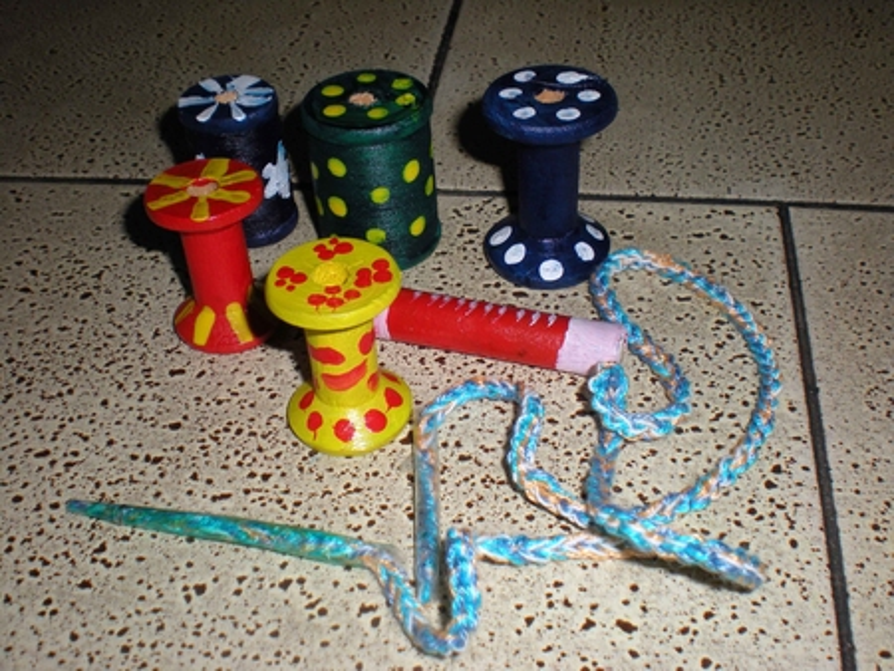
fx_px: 1137
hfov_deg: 42.9
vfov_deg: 32.9
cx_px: 447
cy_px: 336
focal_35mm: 44
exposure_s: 1/60
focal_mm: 7.4
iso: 64
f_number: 4.9
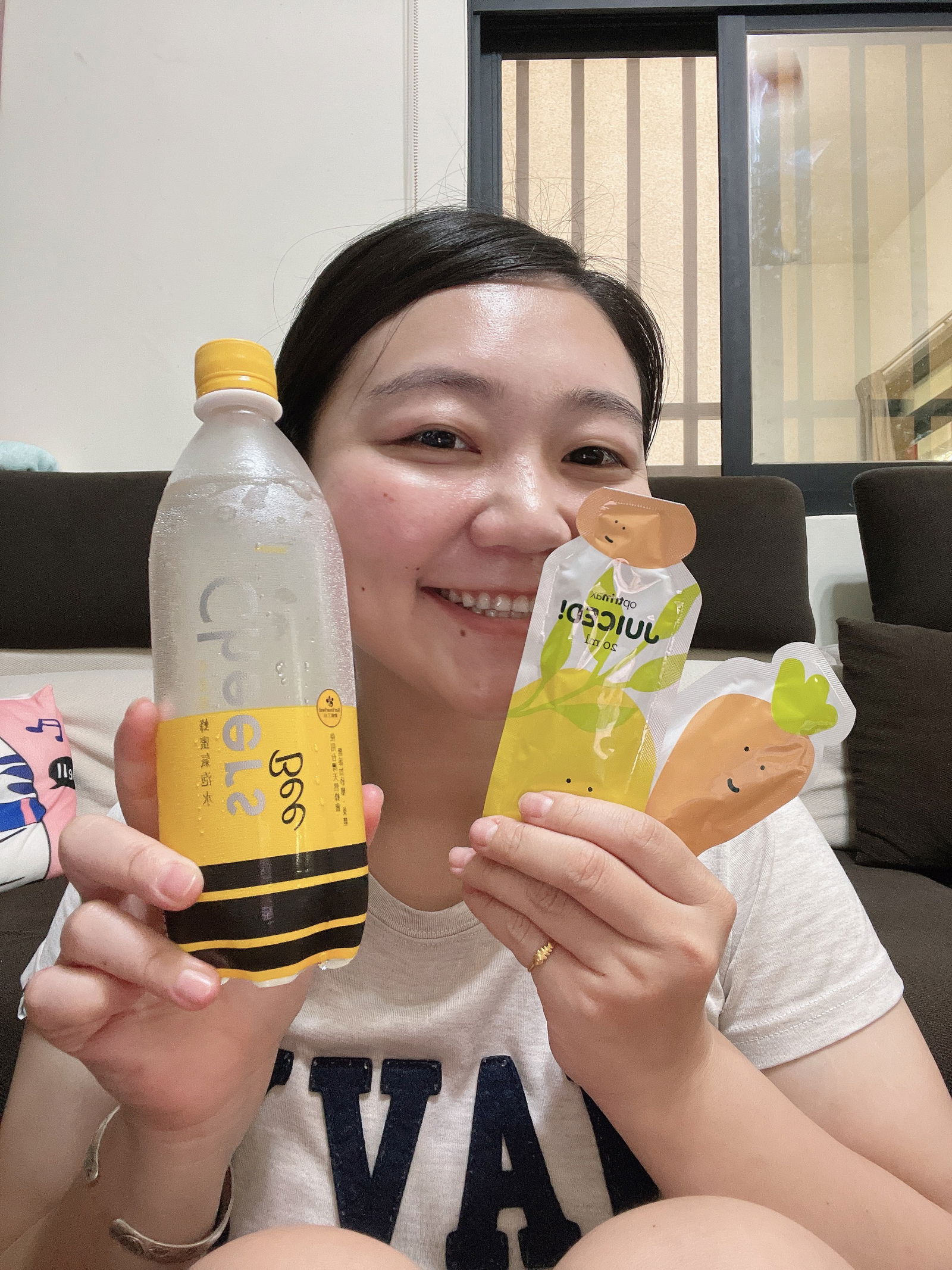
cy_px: 635
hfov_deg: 58.9
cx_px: 476
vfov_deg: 73.9
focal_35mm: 23
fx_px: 843
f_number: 2.2
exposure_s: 1/60
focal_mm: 2.71
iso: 320
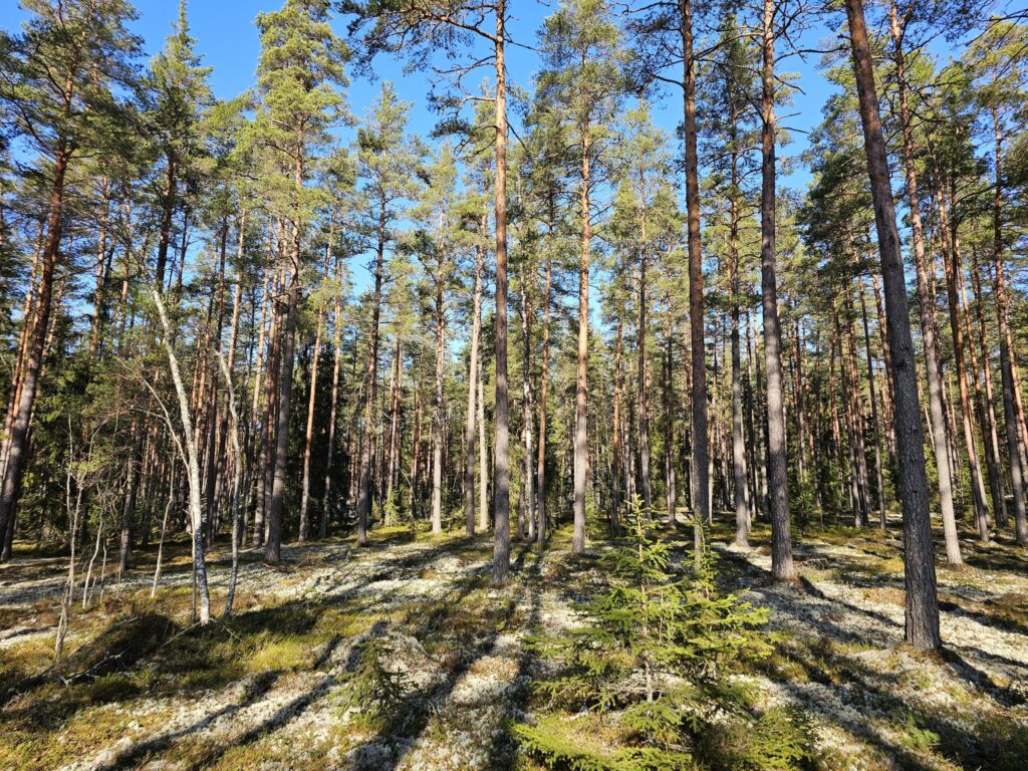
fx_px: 683
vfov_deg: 58.9
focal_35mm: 23
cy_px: 386
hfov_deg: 73.9
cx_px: 514
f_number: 1.7
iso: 10
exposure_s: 1/220
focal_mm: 6.3
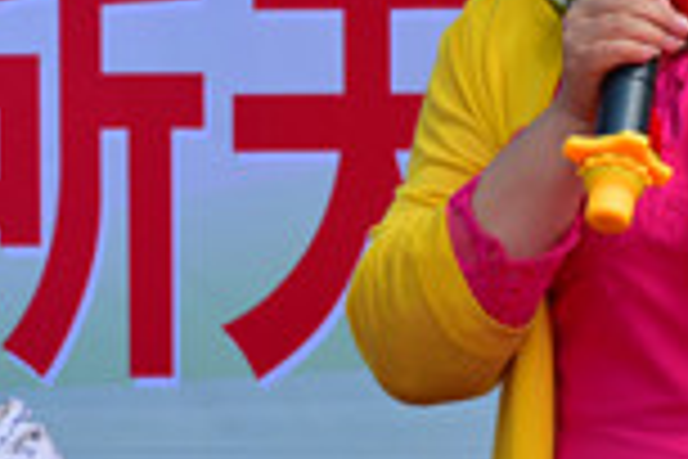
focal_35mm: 654
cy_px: 65
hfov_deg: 3.1
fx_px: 12498
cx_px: 760
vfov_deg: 2.1
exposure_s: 1/200
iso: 80
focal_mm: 200
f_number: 7.1
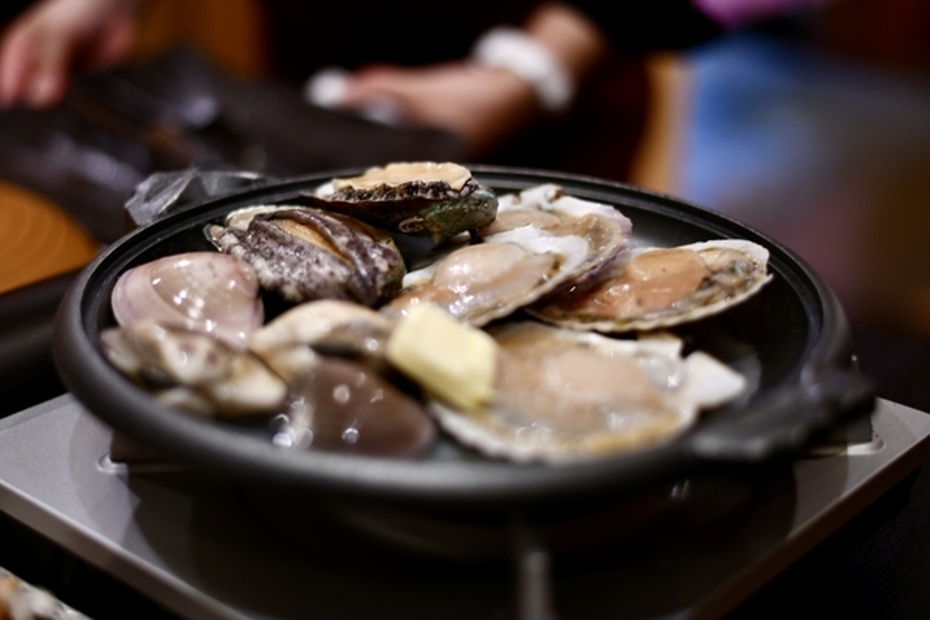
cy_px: 310
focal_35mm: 50
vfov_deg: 27.0
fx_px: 1292
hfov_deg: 39.6
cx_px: 465
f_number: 1.8
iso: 400
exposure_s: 1/50
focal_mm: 50
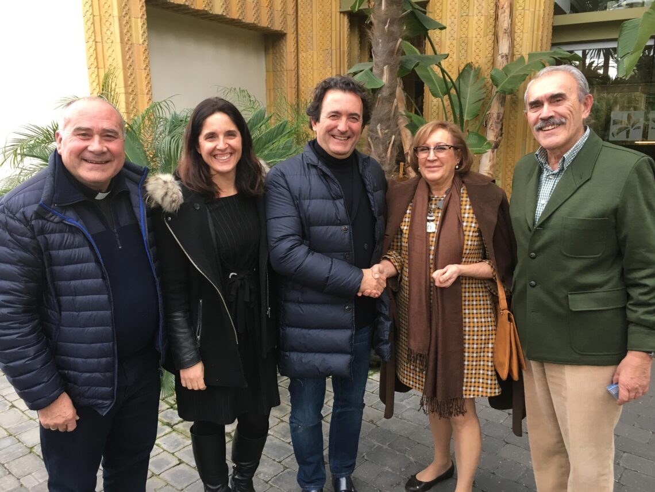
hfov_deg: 61.7
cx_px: 328
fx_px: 549
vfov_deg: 48.2
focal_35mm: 29
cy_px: 246
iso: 50
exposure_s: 1/33
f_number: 2.2
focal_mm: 4.15
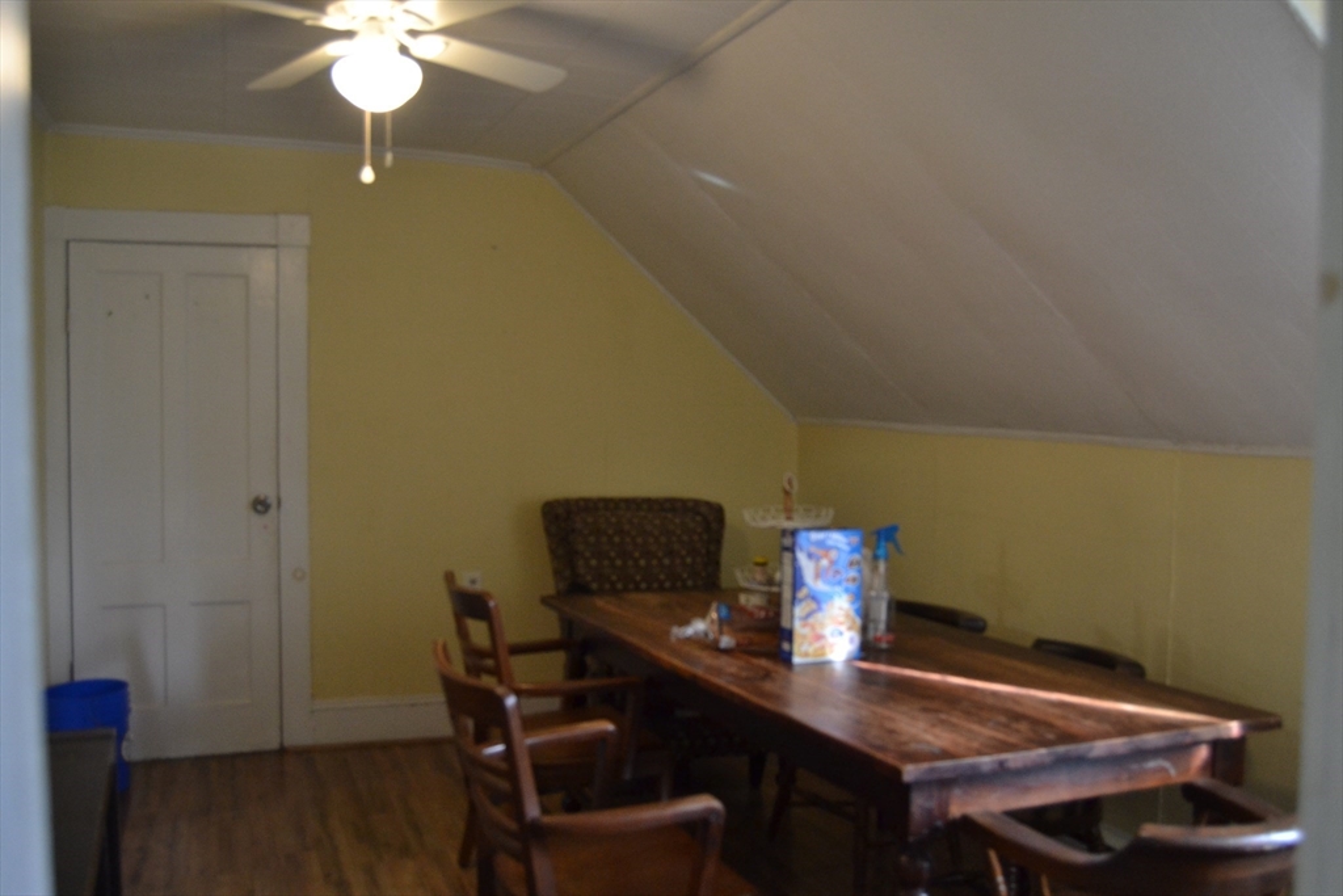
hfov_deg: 57.2
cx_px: 672
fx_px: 1231
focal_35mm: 33
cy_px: 448
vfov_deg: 40.0
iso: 1100
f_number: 3.5
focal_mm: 22
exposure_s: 1/60
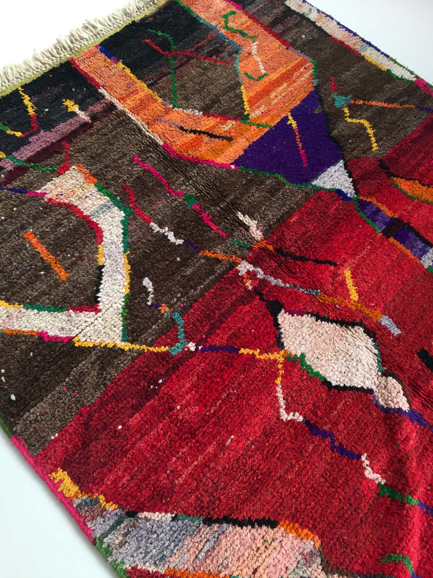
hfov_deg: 48.2
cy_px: 289
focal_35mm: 29
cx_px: 216
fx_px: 484
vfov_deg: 61.7
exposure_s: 1/33
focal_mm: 4.15
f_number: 2.2
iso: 40
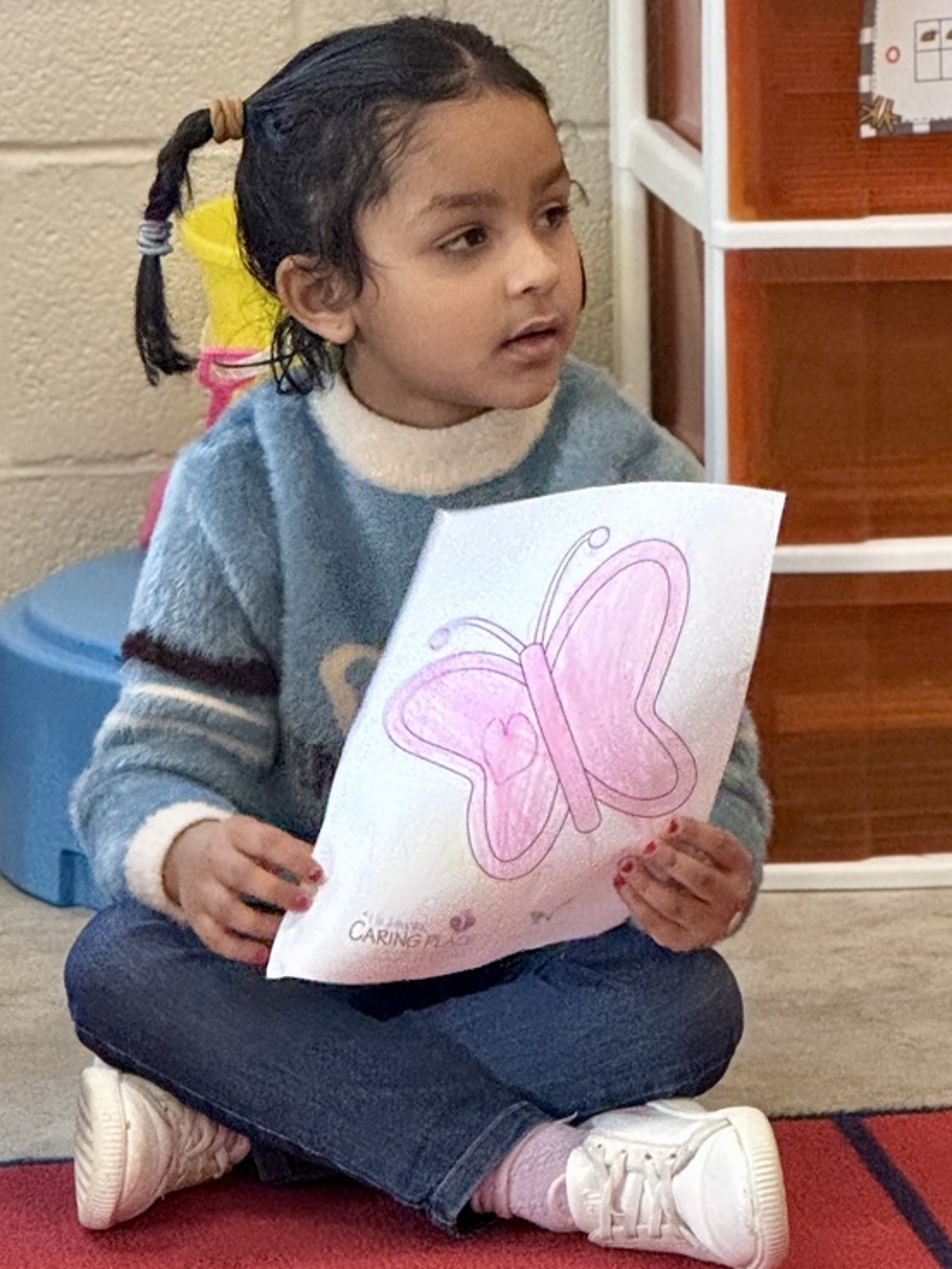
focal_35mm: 107
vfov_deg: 18.4
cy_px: 554
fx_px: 3922
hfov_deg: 13.8
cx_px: 522
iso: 640
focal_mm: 9
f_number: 2.8
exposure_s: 1/60
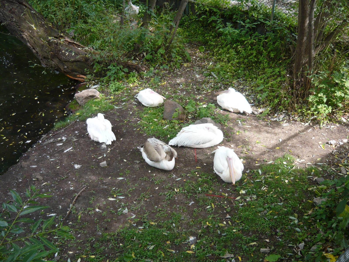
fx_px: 333
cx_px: 174
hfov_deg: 55.4
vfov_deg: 42.9
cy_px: 131
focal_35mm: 33
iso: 100
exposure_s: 1/125
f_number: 2.8
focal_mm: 5.5
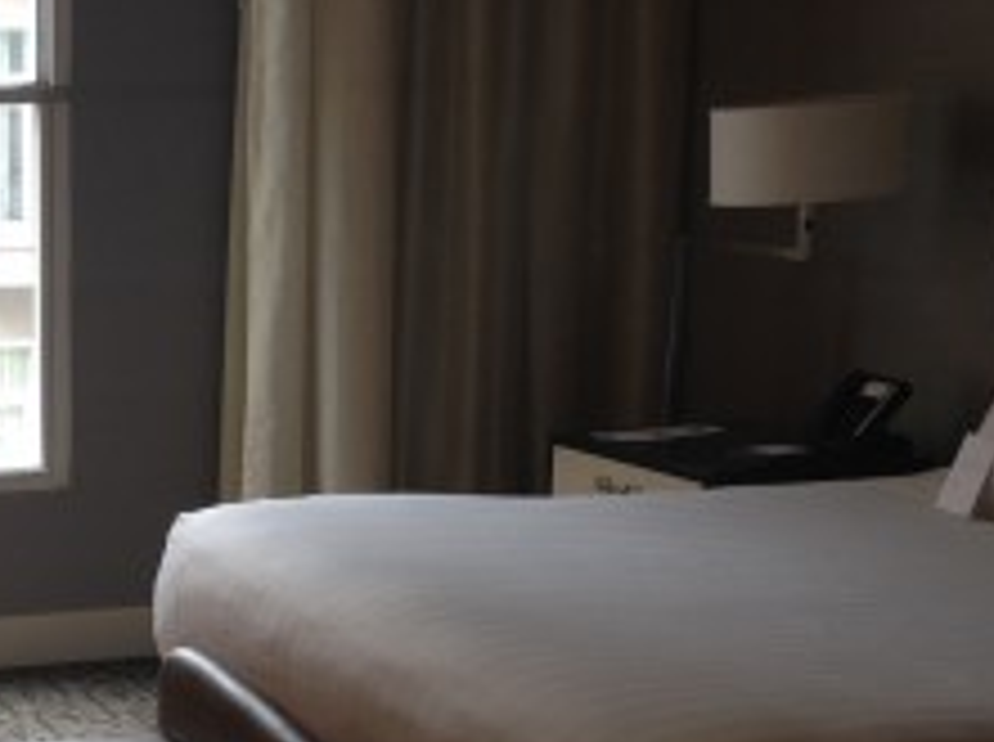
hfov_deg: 24.3
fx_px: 2207
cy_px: 625
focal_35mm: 77
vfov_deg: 18.8
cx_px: 20
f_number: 2.4
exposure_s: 1/30
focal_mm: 4.12
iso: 50
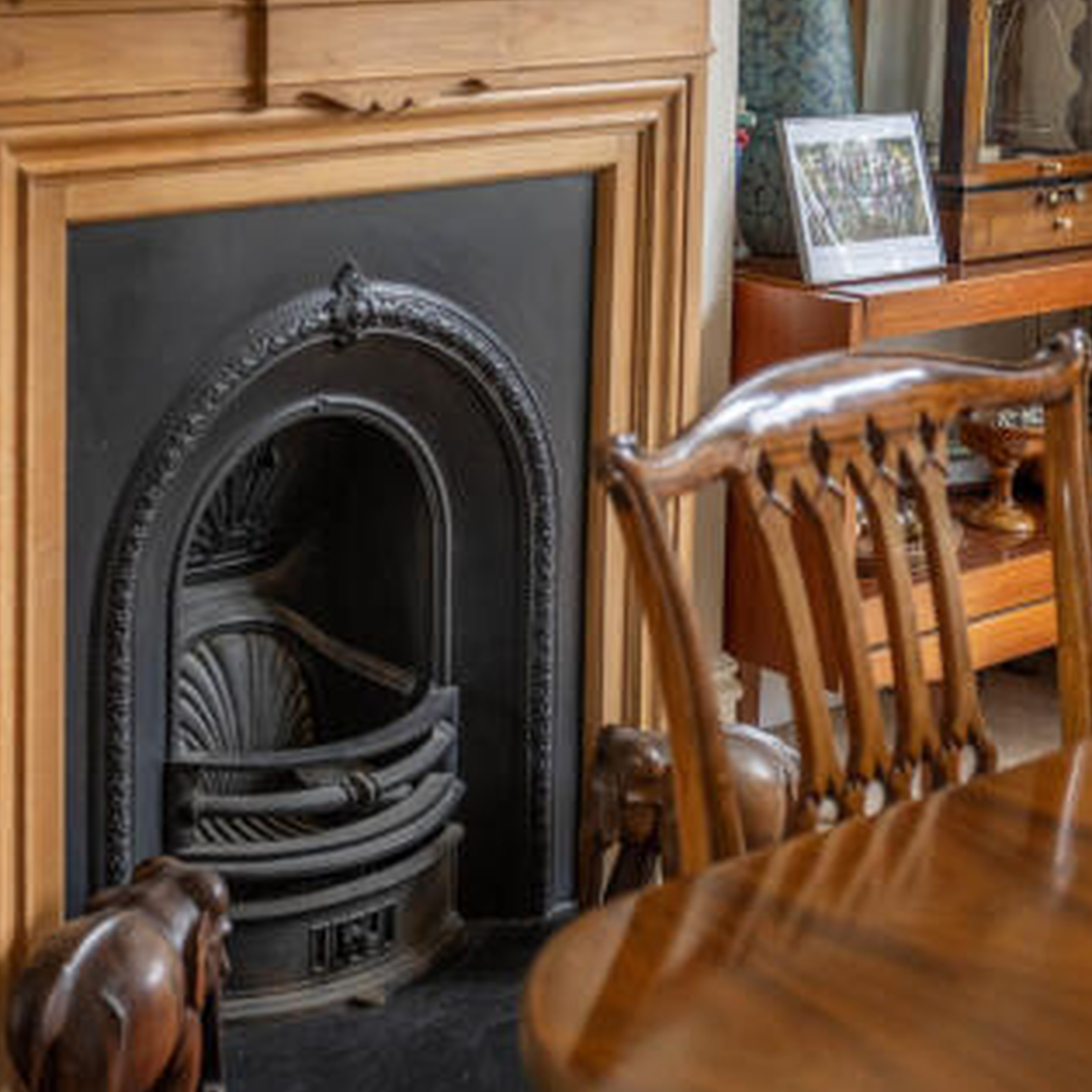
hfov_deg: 27.1
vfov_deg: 27.3
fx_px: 2248
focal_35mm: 63
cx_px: 322
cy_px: 546
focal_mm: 32.9
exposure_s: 1/6
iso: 320
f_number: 4
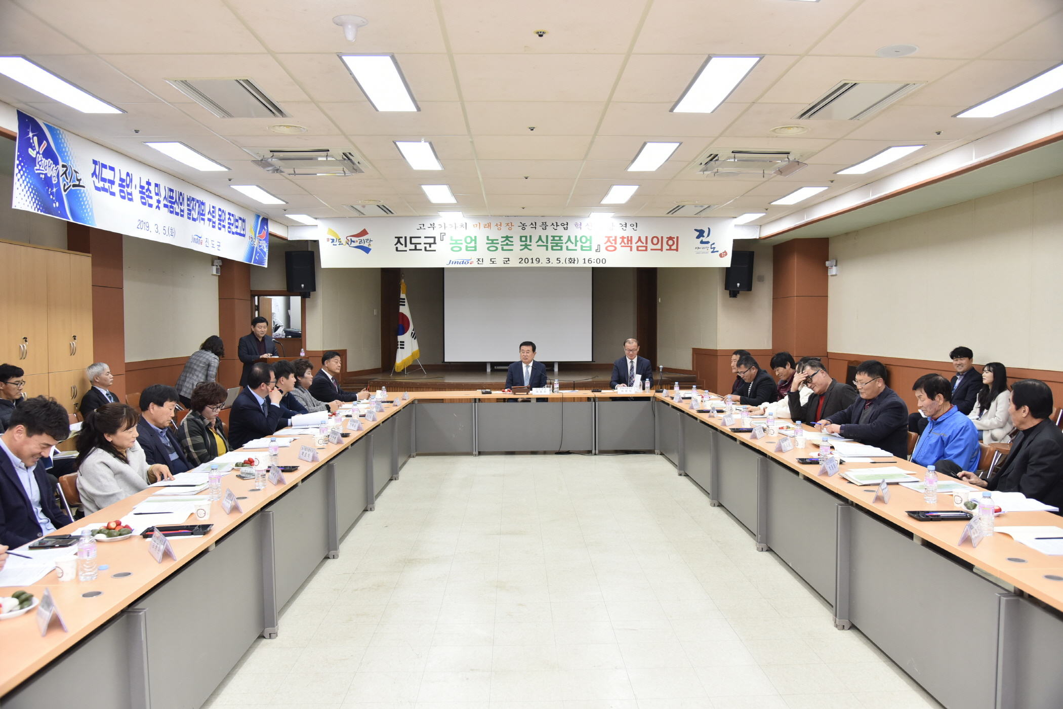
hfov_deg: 67.4
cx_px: 532
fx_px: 797
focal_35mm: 27
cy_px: 354
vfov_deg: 47.9
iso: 1000
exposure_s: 1/125
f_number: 4.5
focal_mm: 27
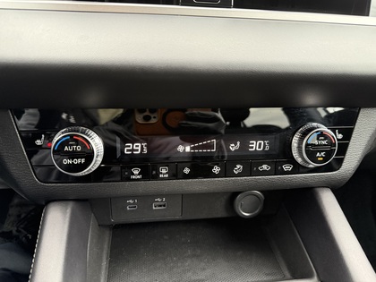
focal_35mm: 24
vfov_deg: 56.8
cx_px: 188
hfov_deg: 71.6
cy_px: 141
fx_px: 261
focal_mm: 6.76
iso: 320
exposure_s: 1/60
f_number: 1.78
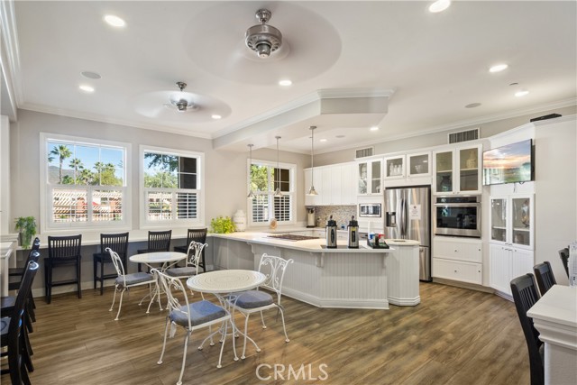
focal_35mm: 17
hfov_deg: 93.3
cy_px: 192
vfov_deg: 70.5
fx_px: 273
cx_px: 288
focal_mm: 17
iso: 40
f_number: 22
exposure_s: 15
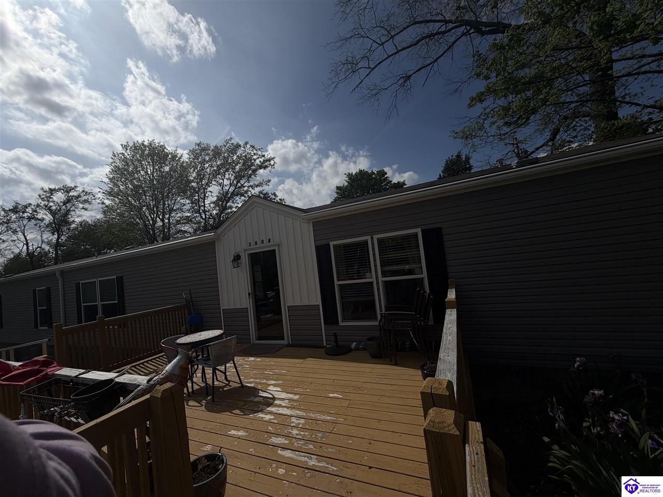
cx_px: 332
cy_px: 248
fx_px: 268
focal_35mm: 14
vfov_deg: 85.6
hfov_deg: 102.1
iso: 20
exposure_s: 1/4762
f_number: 2.2
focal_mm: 2.22
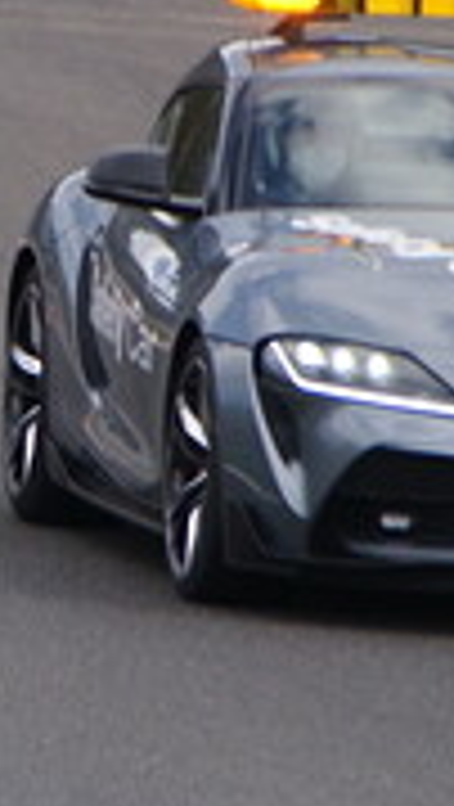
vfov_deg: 1.9
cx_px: -117
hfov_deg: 1.1
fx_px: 24276
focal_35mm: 1137
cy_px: -54
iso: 200
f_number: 6.3
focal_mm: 180
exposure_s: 1/320
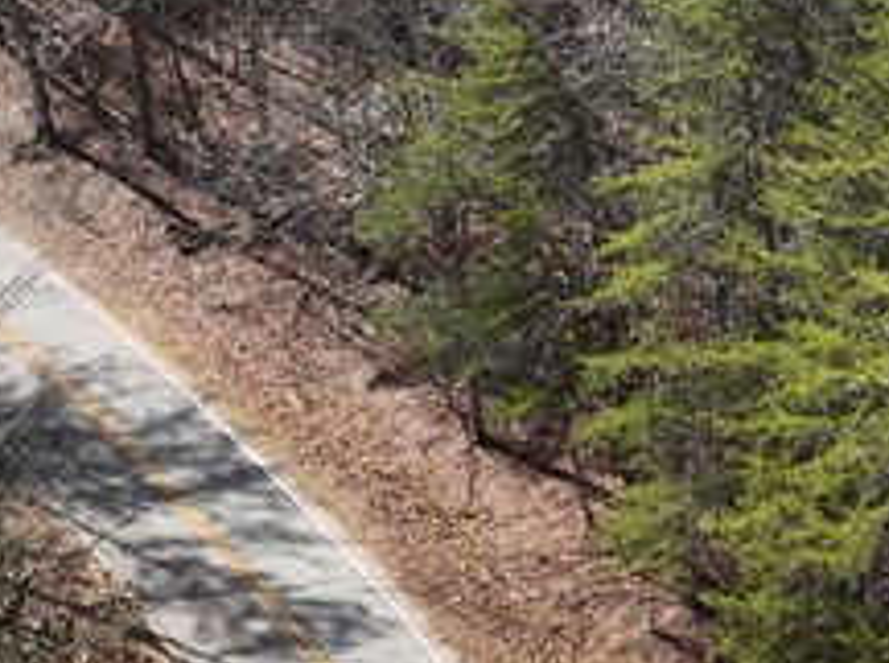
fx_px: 2921
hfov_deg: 16.7
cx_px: 1021
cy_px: 175
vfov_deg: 12.9
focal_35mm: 114
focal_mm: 12.29
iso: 210
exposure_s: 1/240
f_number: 2.8
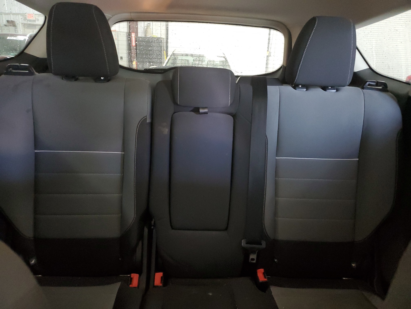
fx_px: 309
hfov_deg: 67.3
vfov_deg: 53.1
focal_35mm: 26
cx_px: 206
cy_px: 154
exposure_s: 1/15
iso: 392
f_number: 1.5
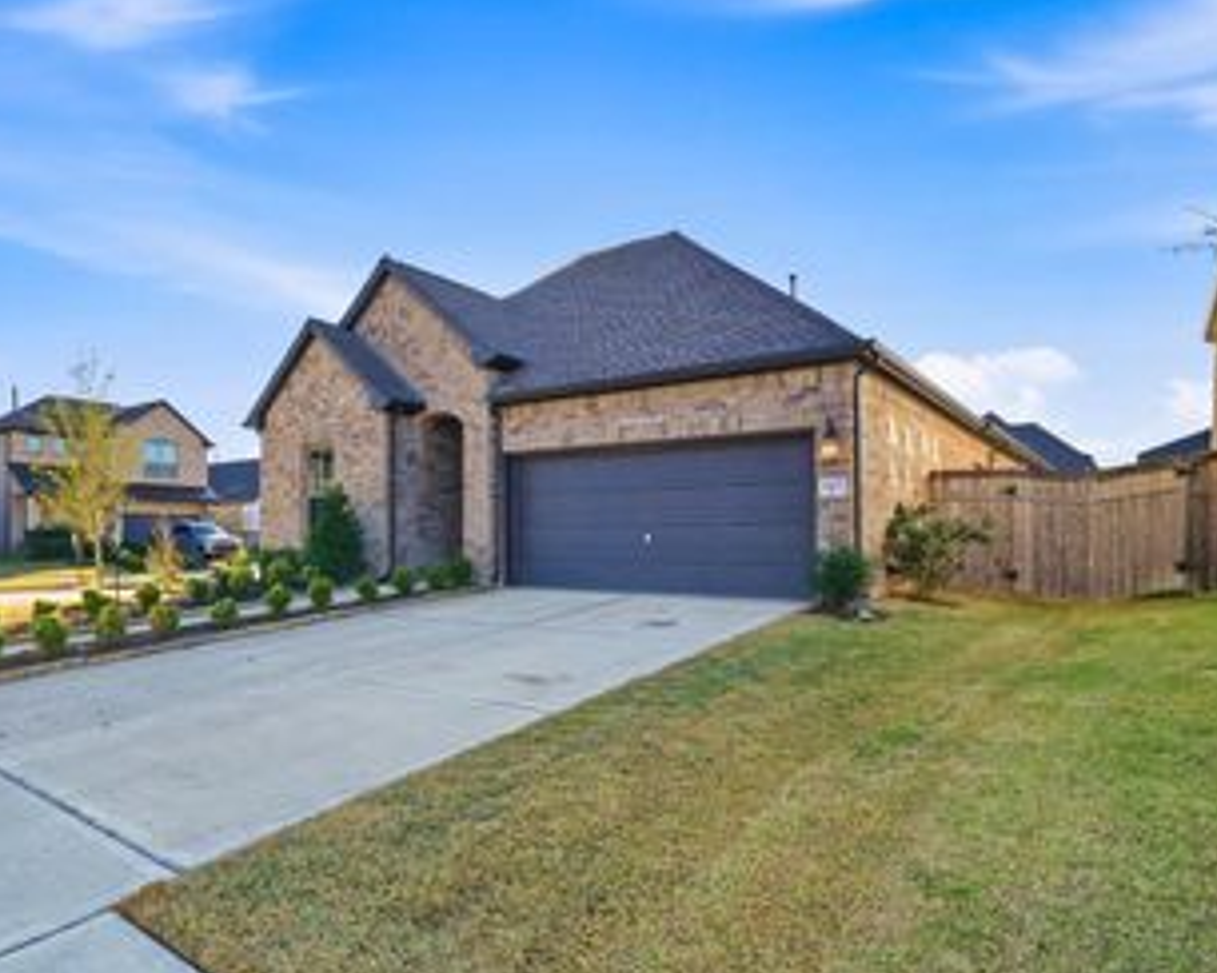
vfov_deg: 68.1
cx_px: 447
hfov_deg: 78.7
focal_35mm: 20
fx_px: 720
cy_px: 465
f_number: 8
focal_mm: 13
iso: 400
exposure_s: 1/4000
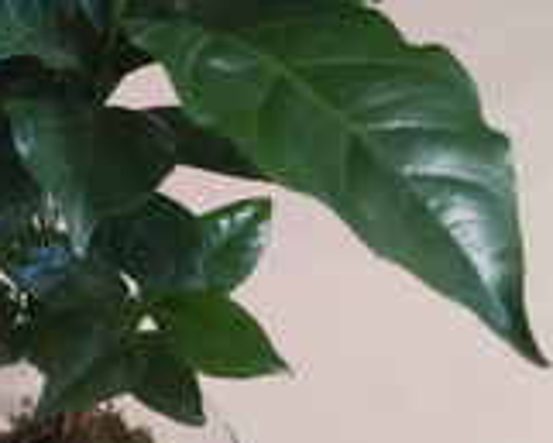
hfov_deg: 29.3
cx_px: 113
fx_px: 1032
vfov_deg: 24.2
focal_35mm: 63
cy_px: 192
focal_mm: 4.8
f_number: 1.79
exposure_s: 1/50
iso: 654
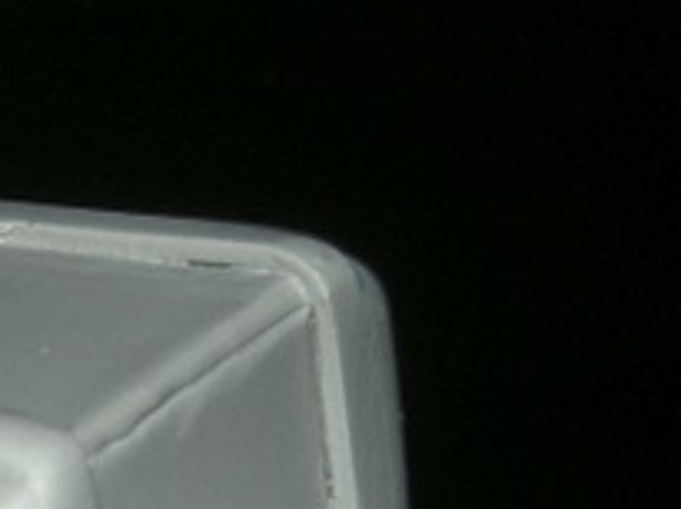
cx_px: -322
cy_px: 729
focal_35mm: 294
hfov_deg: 6.7
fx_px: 5774
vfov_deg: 5.0
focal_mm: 15.3
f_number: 8.8
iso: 64
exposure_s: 1/60
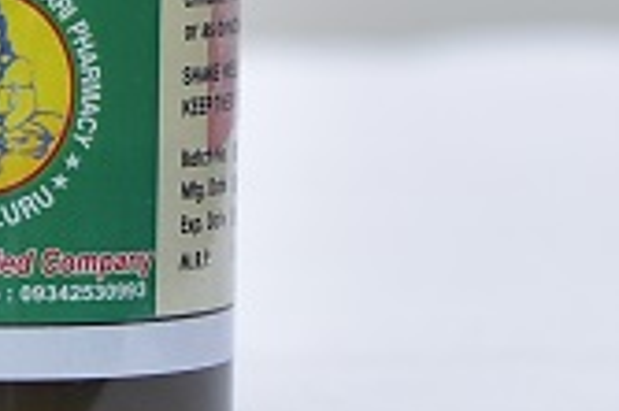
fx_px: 4432
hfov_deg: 7.9
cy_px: -133
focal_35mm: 258
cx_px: -11
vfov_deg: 5.3
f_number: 4
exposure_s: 1/125
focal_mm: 82
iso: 1600
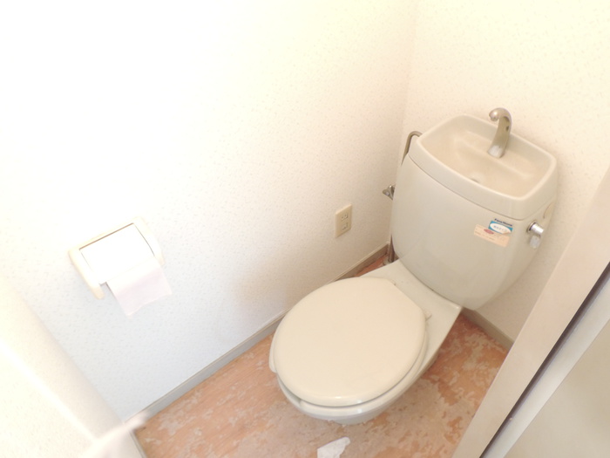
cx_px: 305
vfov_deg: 49.7
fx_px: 493
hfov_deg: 63.4
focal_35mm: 28
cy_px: 229
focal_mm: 4.9
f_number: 3.1
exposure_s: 1/8
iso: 450
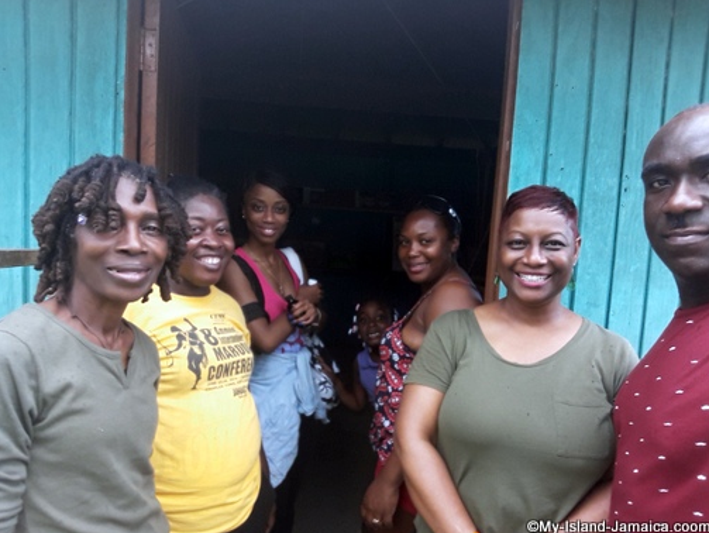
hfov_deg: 71.5
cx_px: 364
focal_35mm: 24
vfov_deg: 56.9
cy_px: 276
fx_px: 492
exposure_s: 1/50
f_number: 1.9
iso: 50
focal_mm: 2
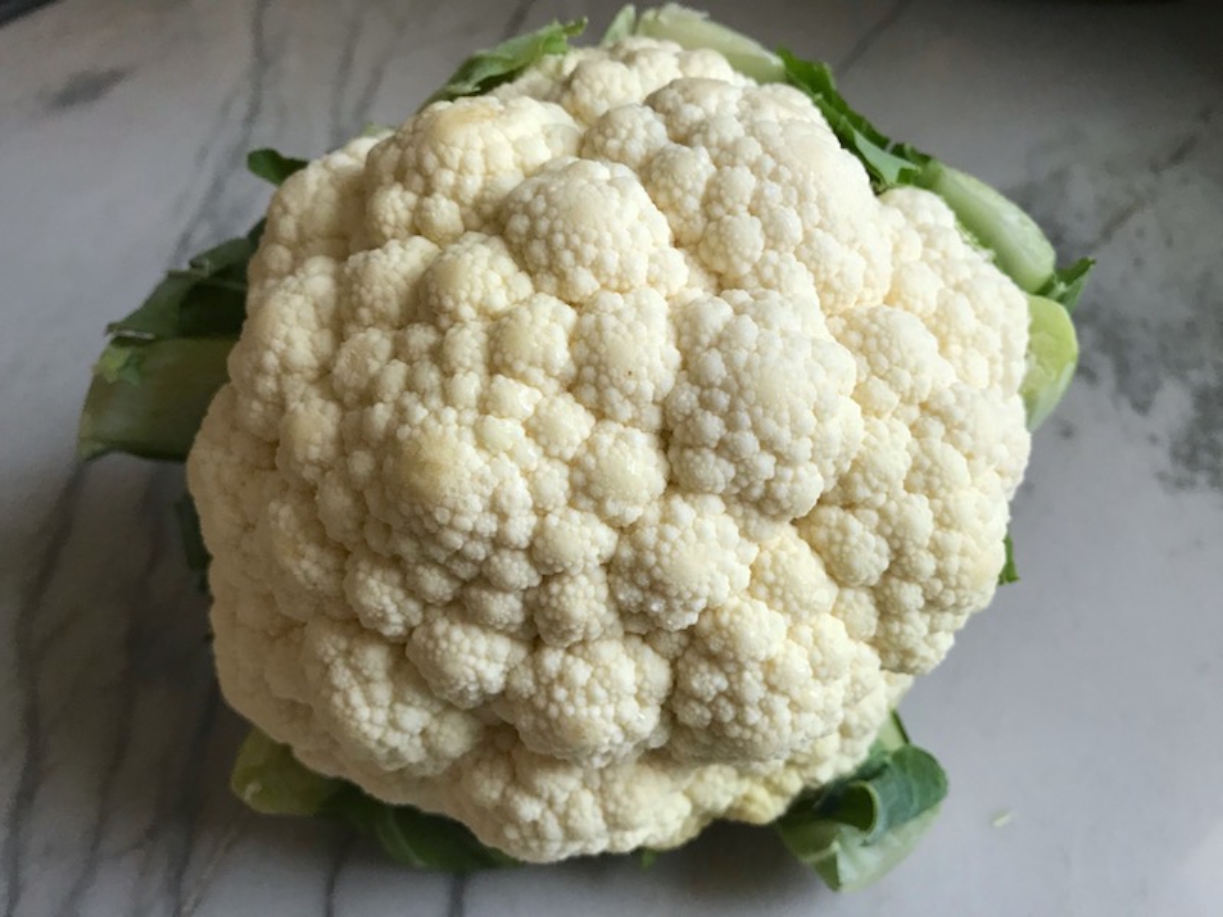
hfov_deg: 63.4
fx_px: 989
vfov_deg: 49.7
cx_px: 612
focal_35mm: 28
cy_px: 458
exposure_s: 1/30
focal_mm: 3.99
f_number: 1.8
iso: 20
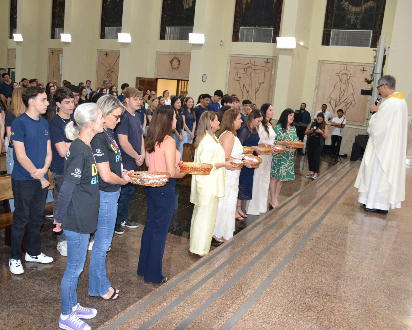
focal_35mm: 31
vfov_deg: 47.1
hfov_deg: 57.1
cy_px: 167
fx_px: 378
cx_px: 186
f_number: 3.5
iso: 1800
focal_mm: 18
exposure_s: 1/60
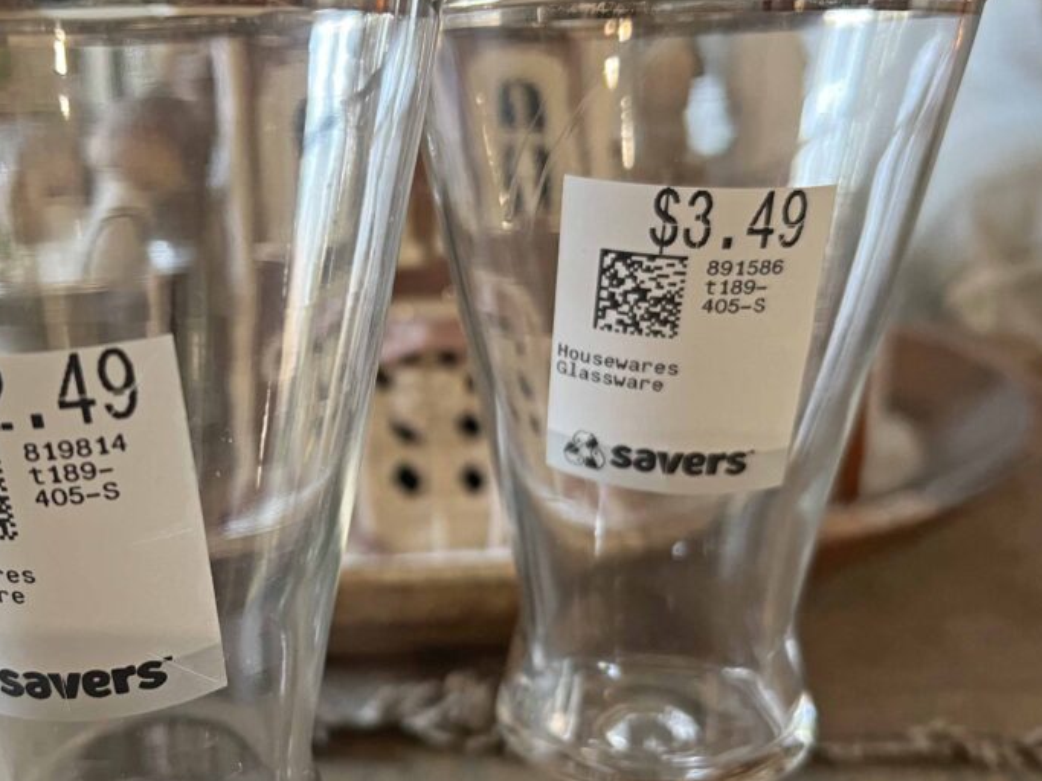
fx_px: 1174
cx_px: 377
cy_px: 455
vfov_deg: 36.7
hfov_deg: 47.3
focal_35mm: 39
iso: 320
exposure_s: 1/60
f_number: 1.5
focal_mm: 5.7
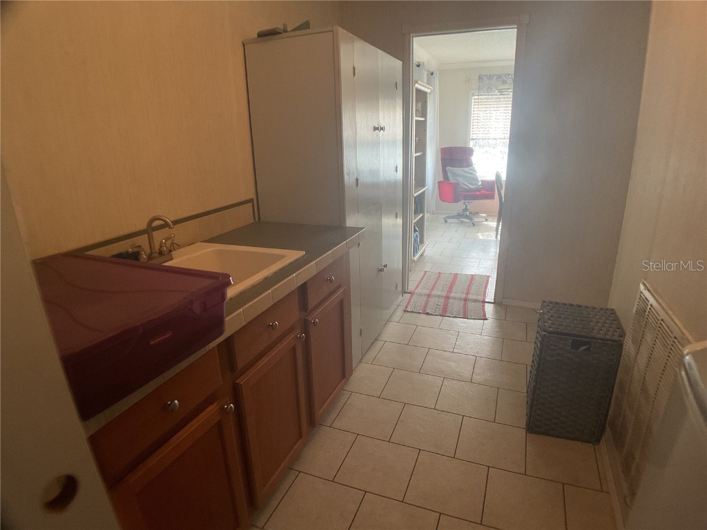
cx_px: 354
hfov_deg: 61.7
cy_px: 265
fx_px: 592
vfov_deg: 48.2
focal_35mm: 29
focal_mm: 3
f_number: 1.8
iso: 50
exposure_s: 1/60
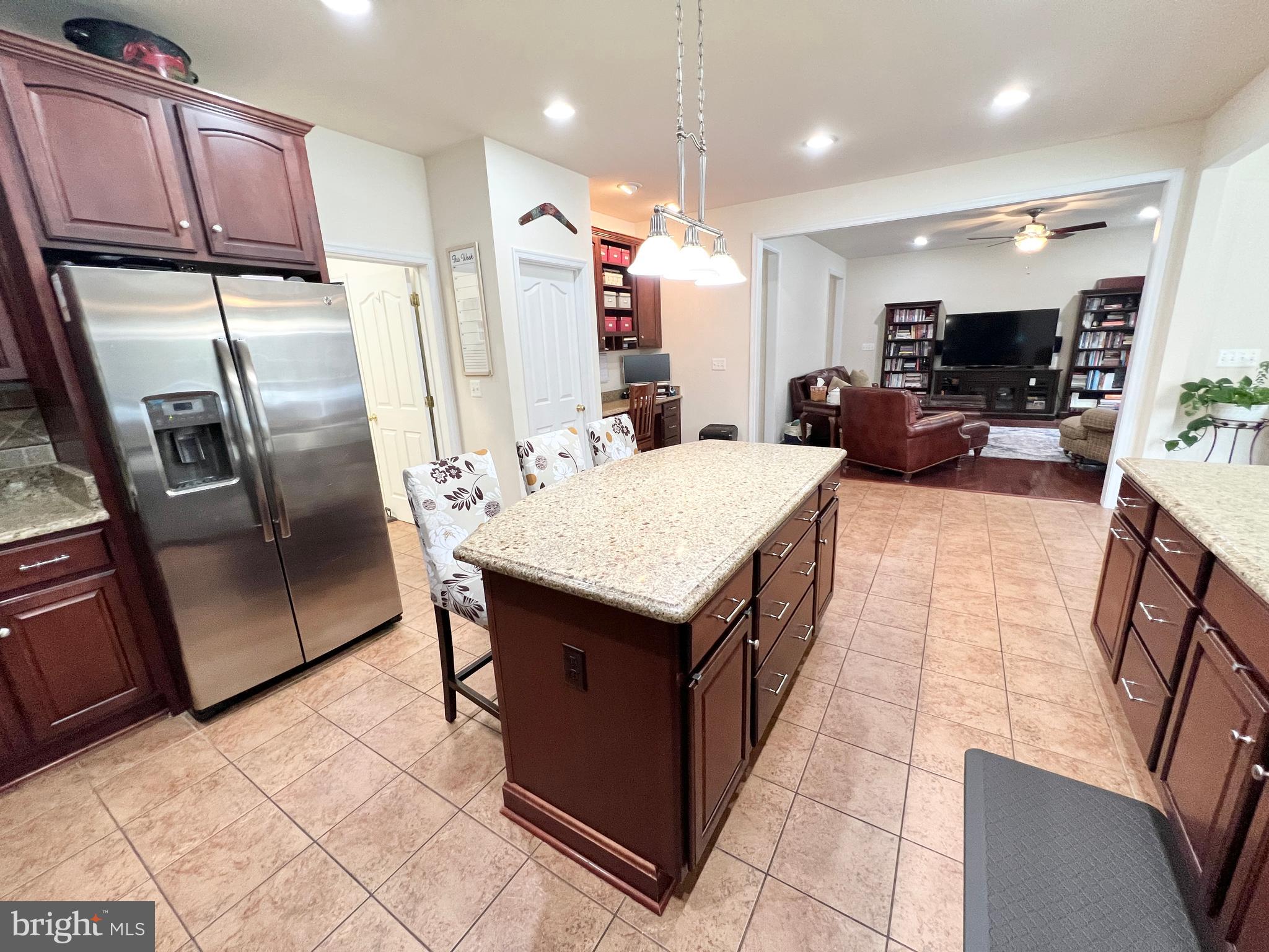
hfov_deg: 106.2
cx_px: 634
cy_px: 476
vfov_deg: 89.9
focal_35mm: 13
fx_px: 477
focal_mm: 1.57
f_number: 1.8
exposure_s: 1/60
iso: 320
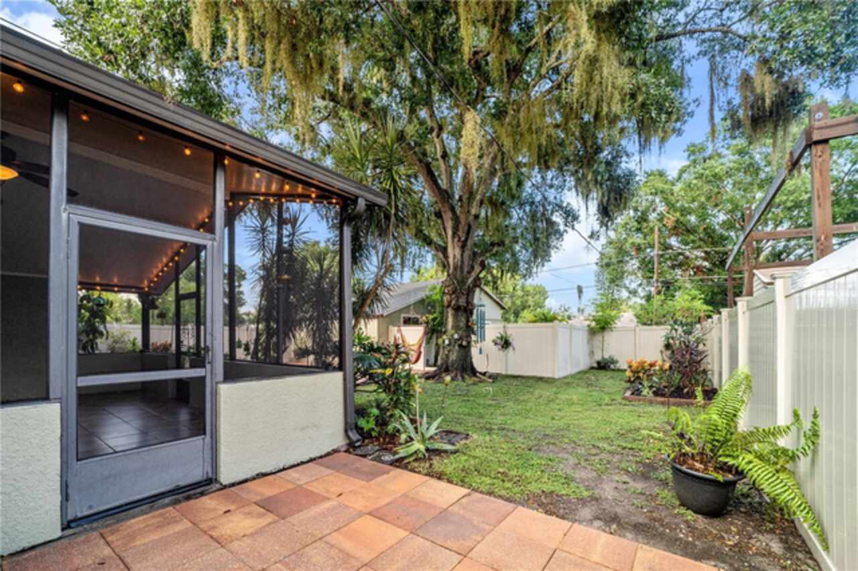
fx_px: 333
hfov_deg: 104.3
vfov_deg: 81.1
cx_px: 429
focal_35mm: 14
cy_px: 286
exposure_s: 1/100
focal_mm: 14
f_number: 5.6
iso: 125
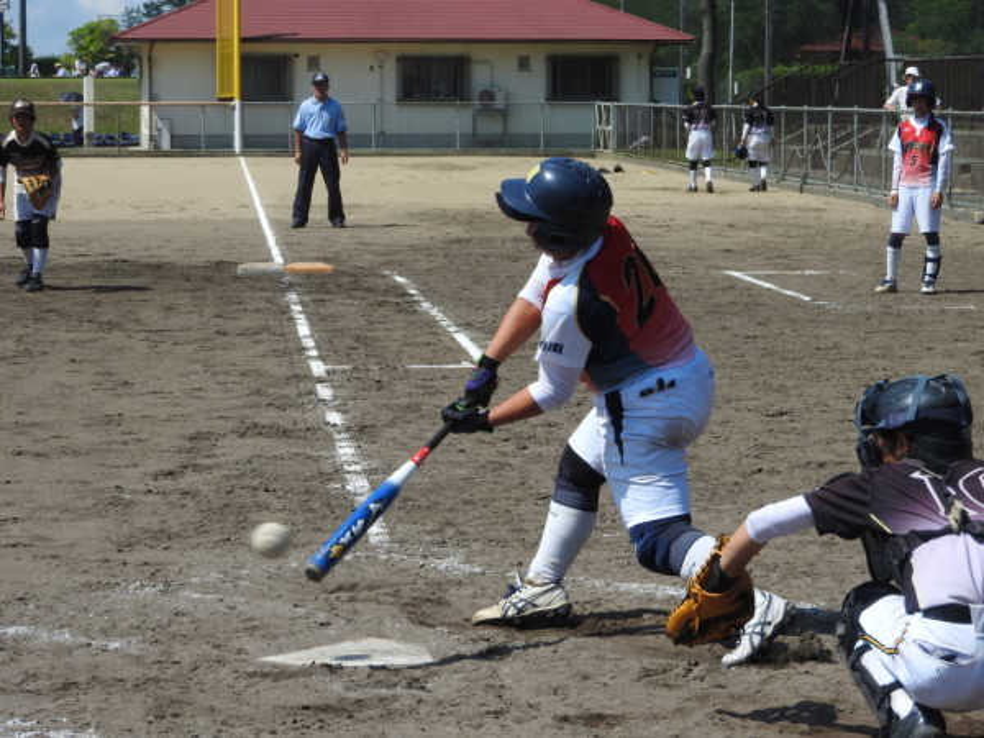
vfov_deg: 12.9
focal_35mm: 115
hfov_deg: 17.1
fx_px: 3269
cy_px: 369
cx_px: 492
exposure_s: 1/800
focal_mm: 20.6
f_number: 5
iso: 100
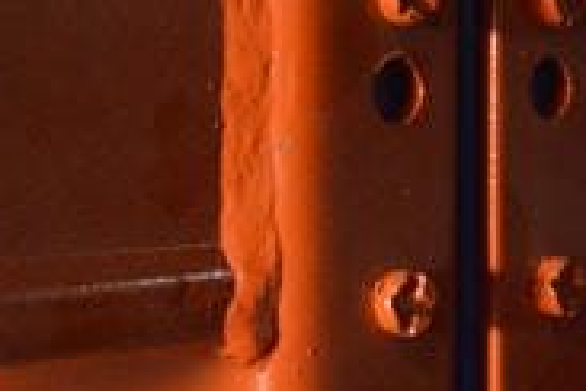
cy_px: 186
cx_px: 435
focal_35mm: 144
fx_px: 2344
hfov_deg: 14.2
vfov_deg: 9.5
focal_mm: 22
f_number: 3.5
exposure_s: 1/60
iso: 2200
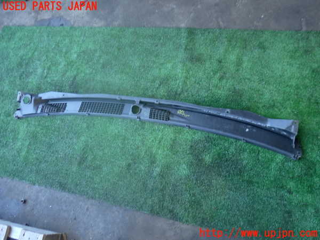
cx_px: 160
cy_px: 120
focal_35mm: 30
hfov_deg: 60.0
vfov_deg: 46.8
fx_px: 277
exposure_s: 1/60
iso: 200
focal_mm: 5.4
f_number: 2.3
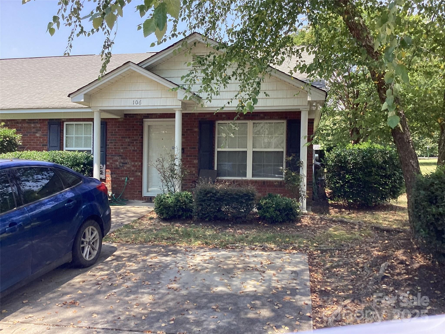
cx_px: 222
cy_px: 167
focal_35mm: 31
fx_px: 399
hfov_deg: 58.4
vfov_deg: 45.4
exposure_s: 1/264
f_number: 2.4
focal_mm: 3.3
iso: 25
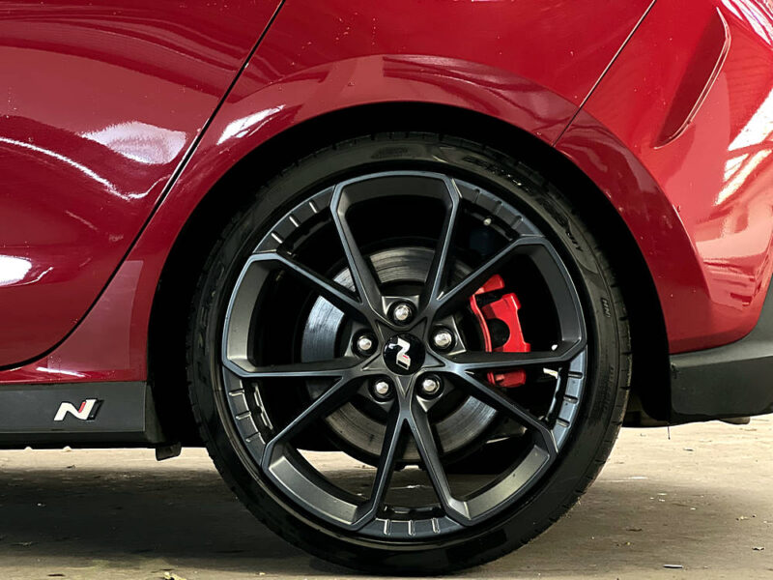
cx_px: 386
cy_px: 290
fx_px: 1719
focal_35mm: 77
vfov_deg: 19.1
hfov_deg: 25.3
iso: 500
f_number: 2.8
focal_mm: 9
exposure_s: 1/14
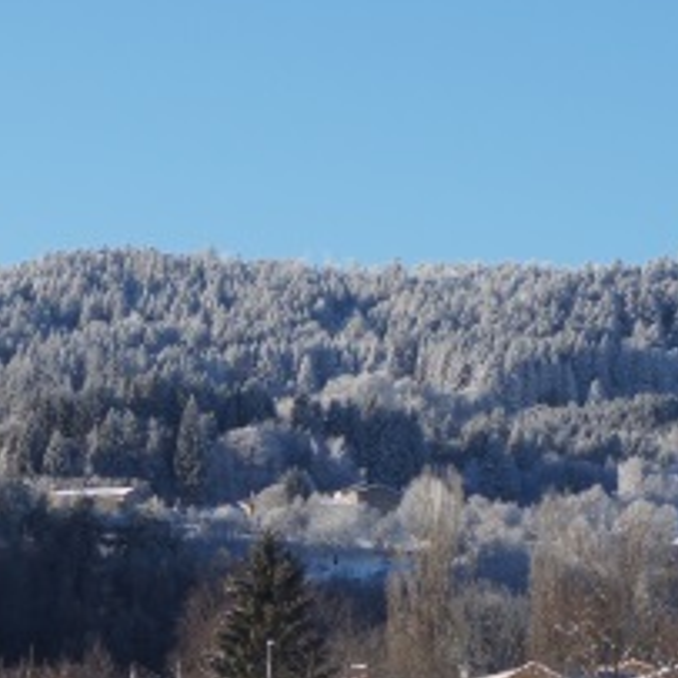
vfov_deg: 7.2
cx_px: -214
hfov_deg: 7.2
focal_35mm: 242
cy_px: 738
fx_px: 5363
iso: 100
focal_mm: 50
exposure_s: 1/800
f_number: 4.5
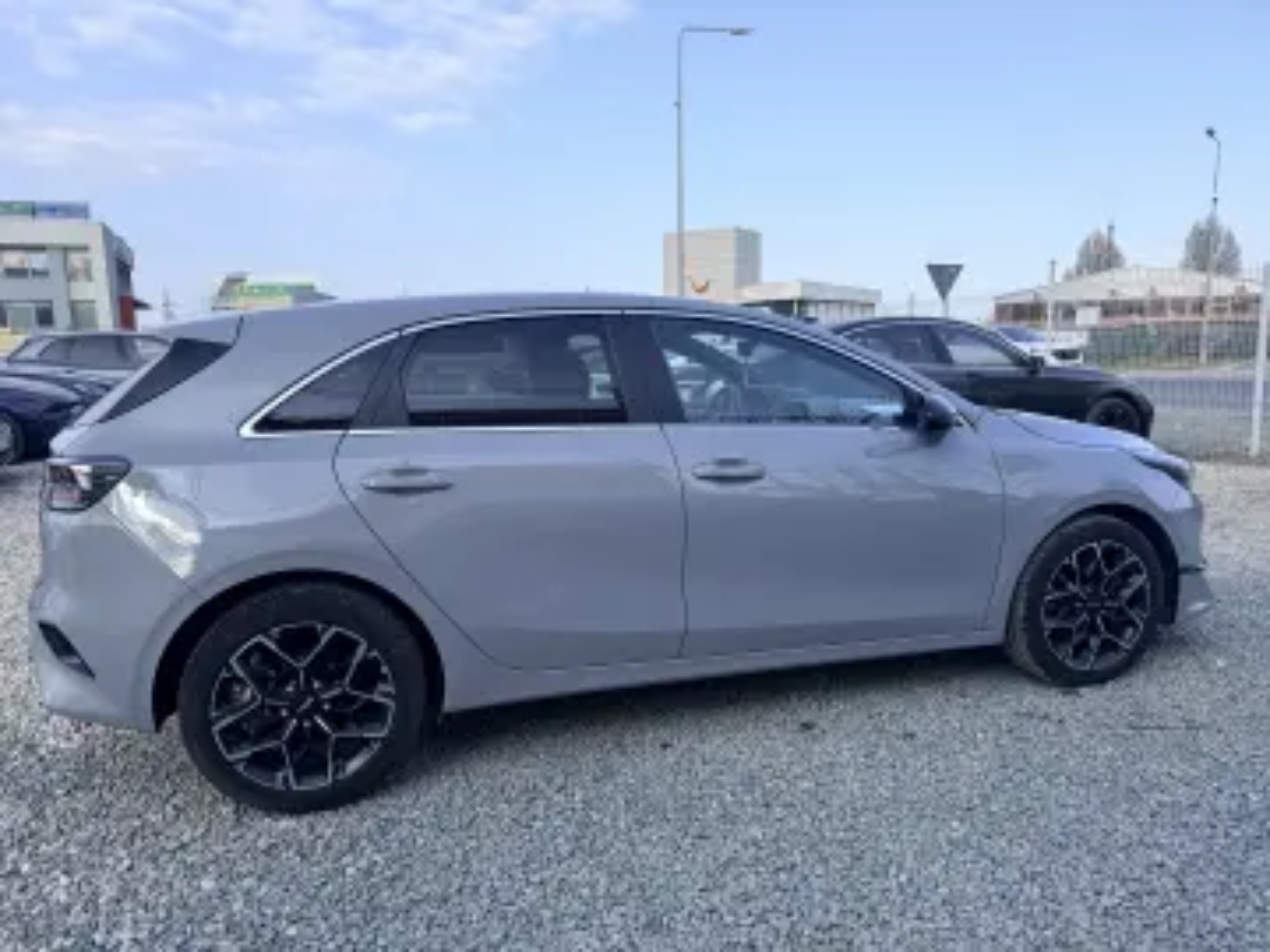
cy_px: 476
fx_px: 881
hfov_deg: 71.6
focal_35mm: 24
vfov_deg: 56.8
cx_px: 635
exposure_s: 1/2445
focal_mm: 6.76
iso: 80
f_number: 1.78
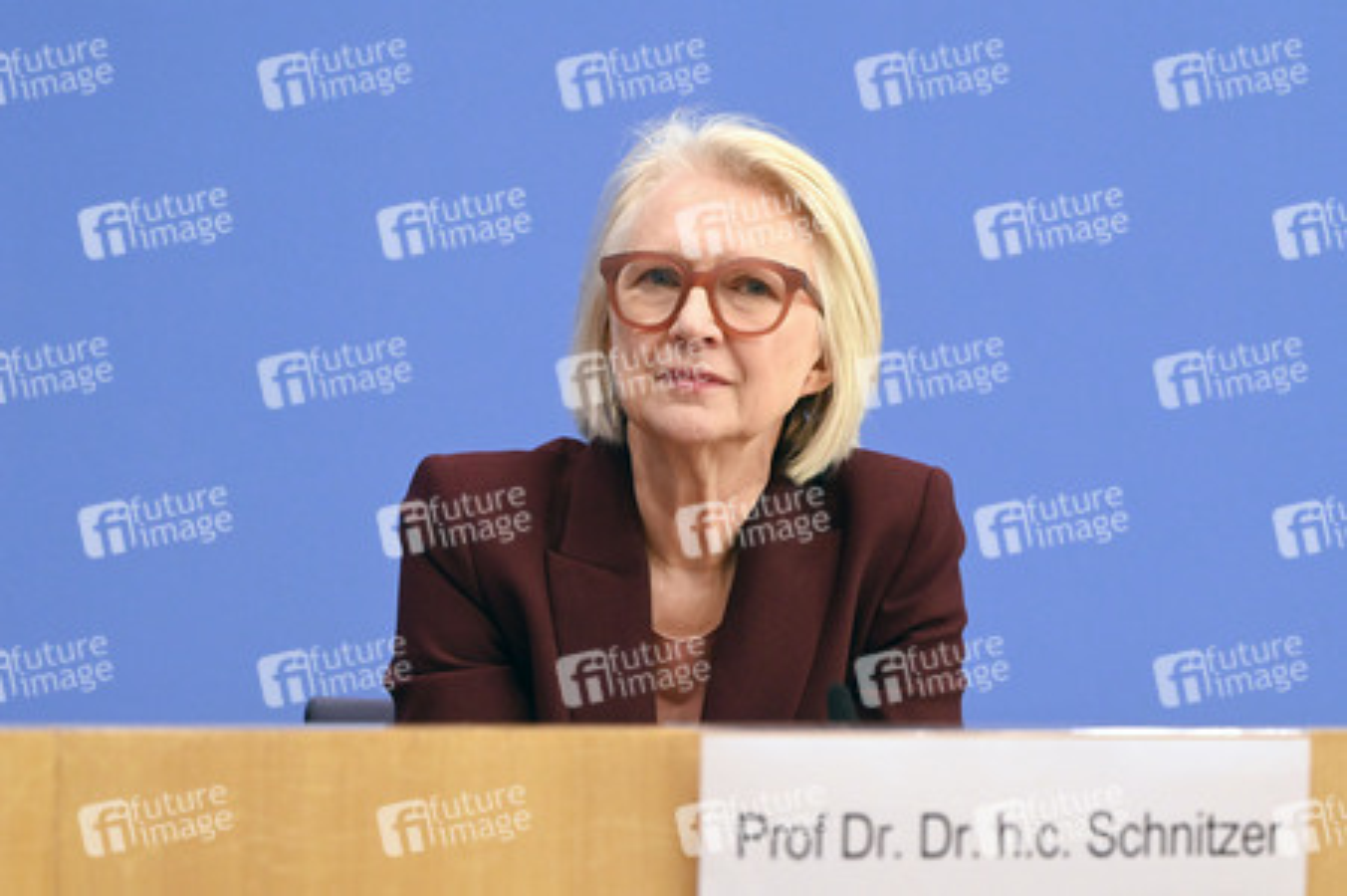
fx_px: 3178
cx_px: 674
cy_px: 448
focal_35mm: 85
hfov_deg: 23.9
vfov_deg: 16.0
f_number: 5.6
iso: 4000
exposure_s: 1/640
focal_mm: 85
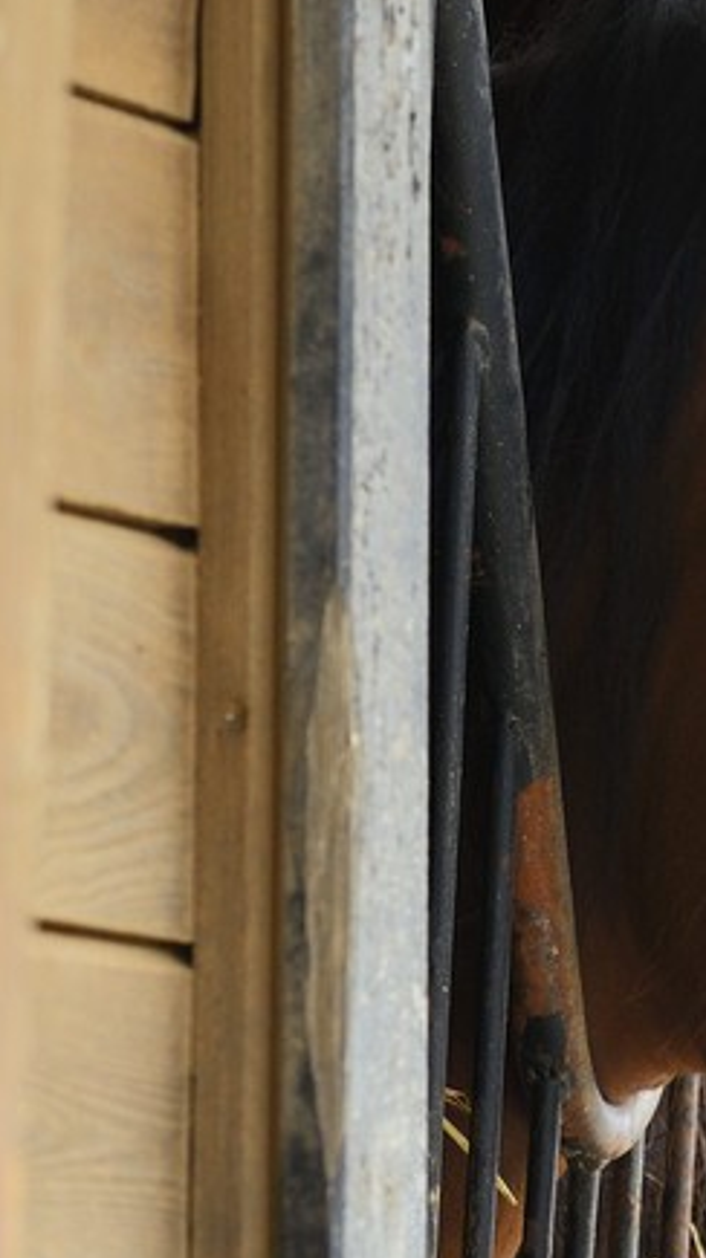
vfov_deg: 4.5
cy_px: 1006
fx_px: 16076
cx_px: 2101
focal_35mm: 482
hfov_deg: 2.5
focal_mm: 125
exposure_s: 1/400
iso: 400
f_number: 4.5
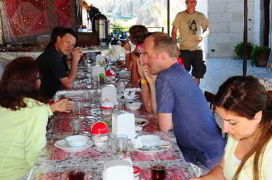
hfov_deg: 30.0
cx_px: 108
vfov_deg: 20.2
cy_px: 86
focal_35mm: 67
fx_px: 505
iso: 400
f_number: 10
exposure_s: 1/60
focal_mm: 24
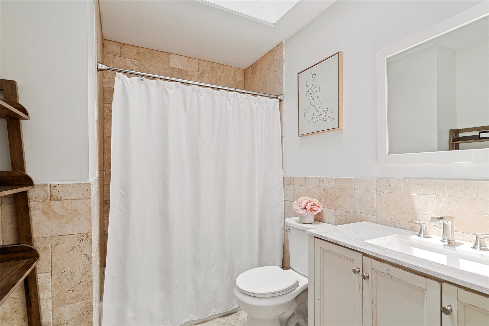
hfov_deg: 93.3
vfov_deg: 70.4
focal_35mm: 17
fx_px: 231
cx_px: 244
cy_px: 163
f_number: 9
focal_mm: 17
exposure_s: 1.3
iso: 100
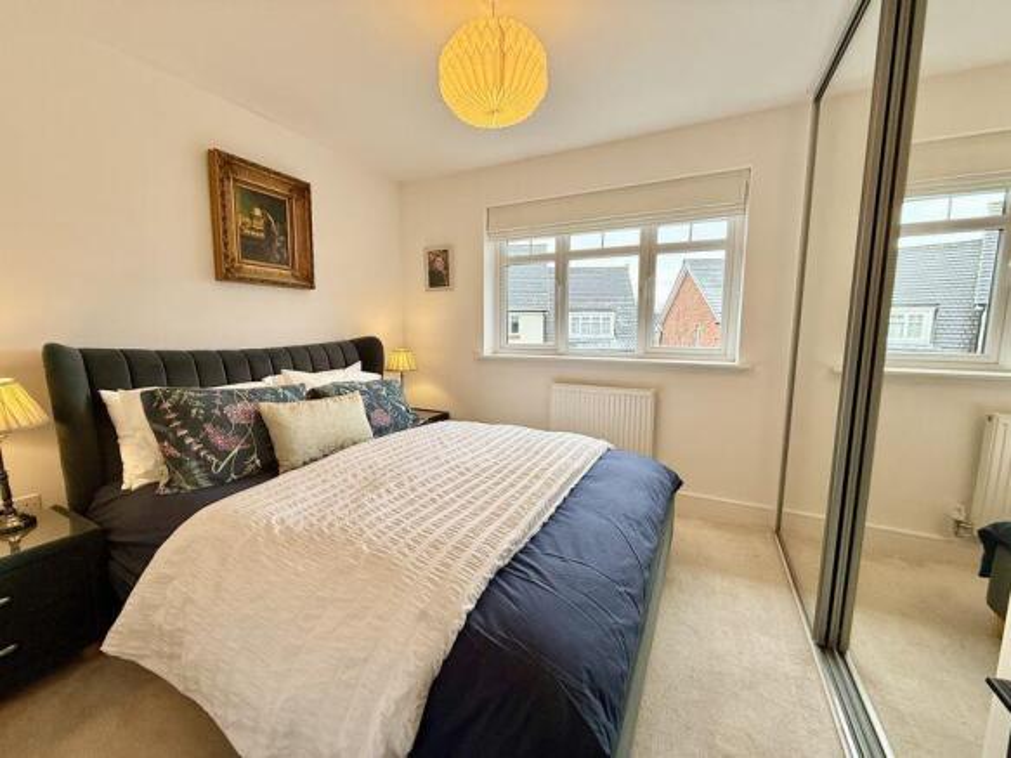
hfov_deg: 102.1
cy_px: 379
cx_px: 506
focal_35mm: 14
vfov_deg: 85.7
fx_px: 409
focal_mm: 2.22
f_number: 2.2
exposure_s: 1/100
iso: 125
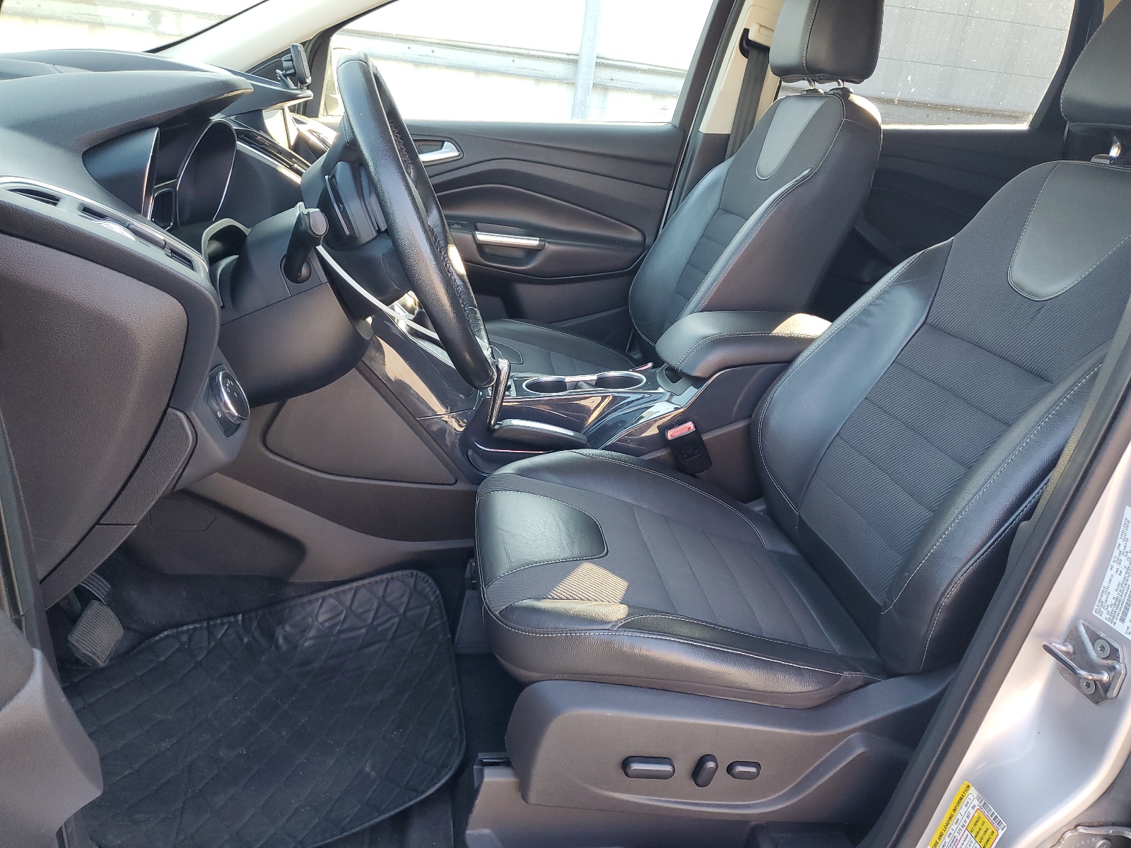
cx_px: 566
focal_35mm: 26
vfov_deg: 53.1
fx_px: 849
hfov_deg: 67.3
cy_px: 424
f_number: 1.5
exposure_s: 1/120
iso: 65
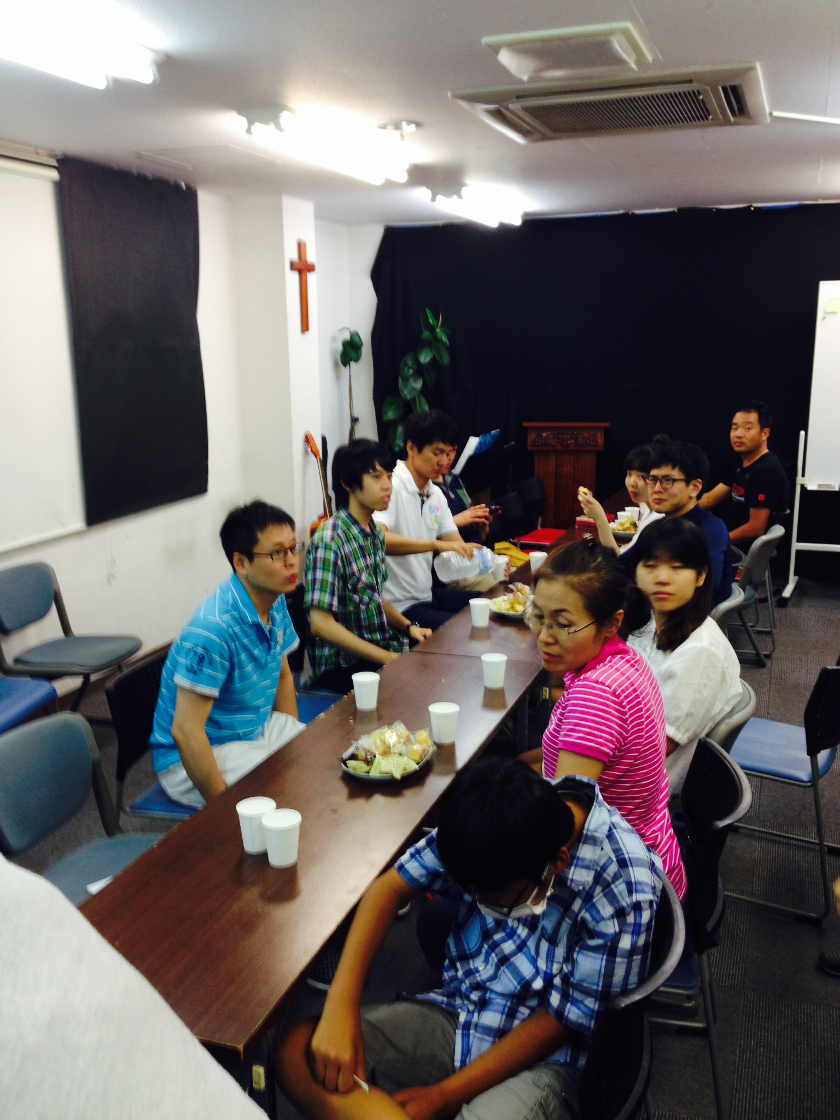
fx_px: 1068
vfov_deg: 55.4
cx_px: 420
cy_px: 560
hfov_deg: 42.9
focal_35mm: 33
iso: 50
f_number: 2.4
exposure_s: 1/20
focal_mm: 4.12
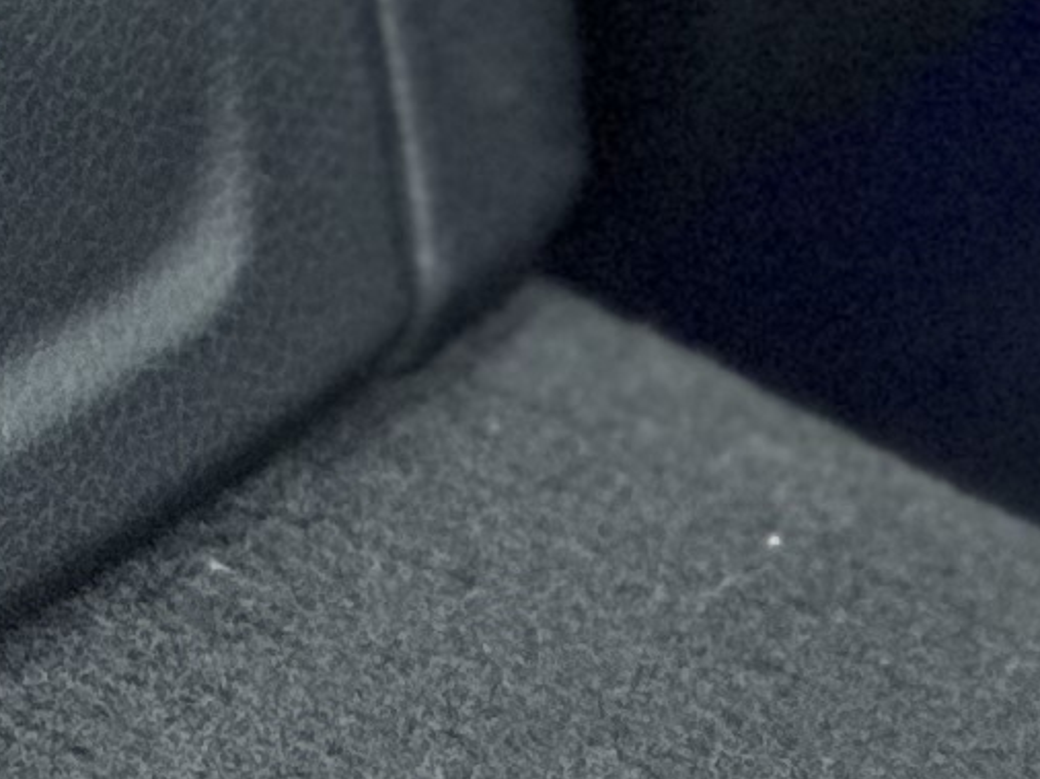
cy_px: -1585
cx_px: -915
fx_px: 18438
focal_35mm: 614
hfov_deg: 3.2
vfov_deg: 2.4
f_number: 2.8
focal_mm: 9
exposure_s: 1/33
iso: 400
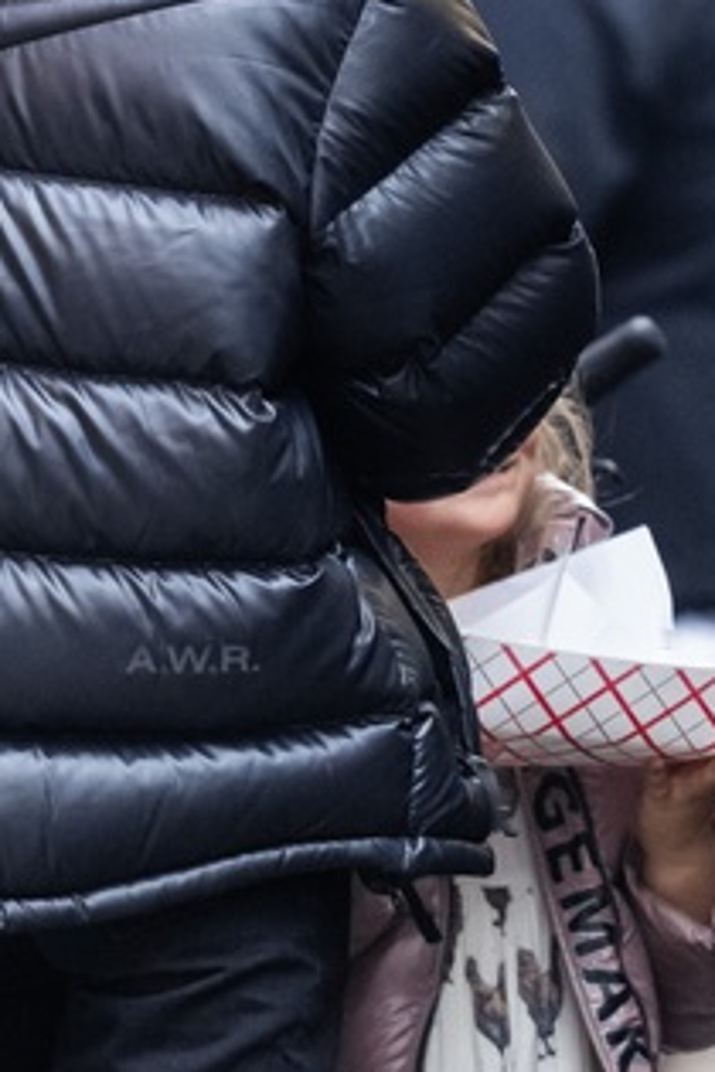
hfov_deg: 1.1
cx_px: 126
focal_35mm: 1219
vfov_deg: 1.7
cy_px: 820
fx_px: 36313
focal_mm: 400
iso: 8000
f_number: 2.8
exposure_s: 1/500
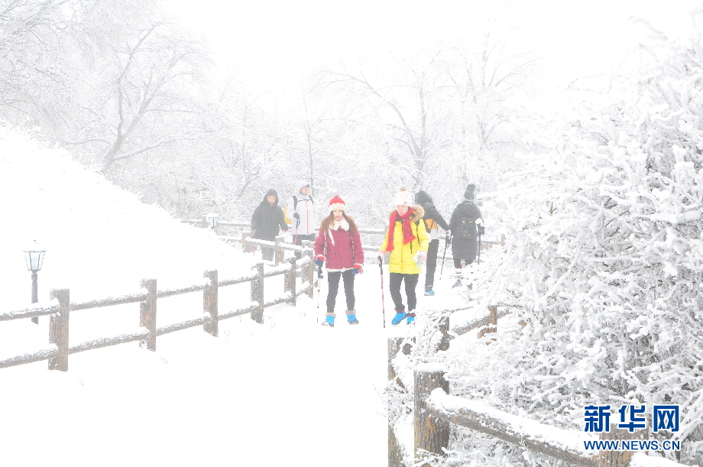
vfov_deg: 20.1
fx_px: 1316
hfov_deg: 29.9
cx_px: 352
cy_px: 234
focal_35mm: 68
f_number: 8
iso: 320
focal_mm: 45
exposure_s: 1/125
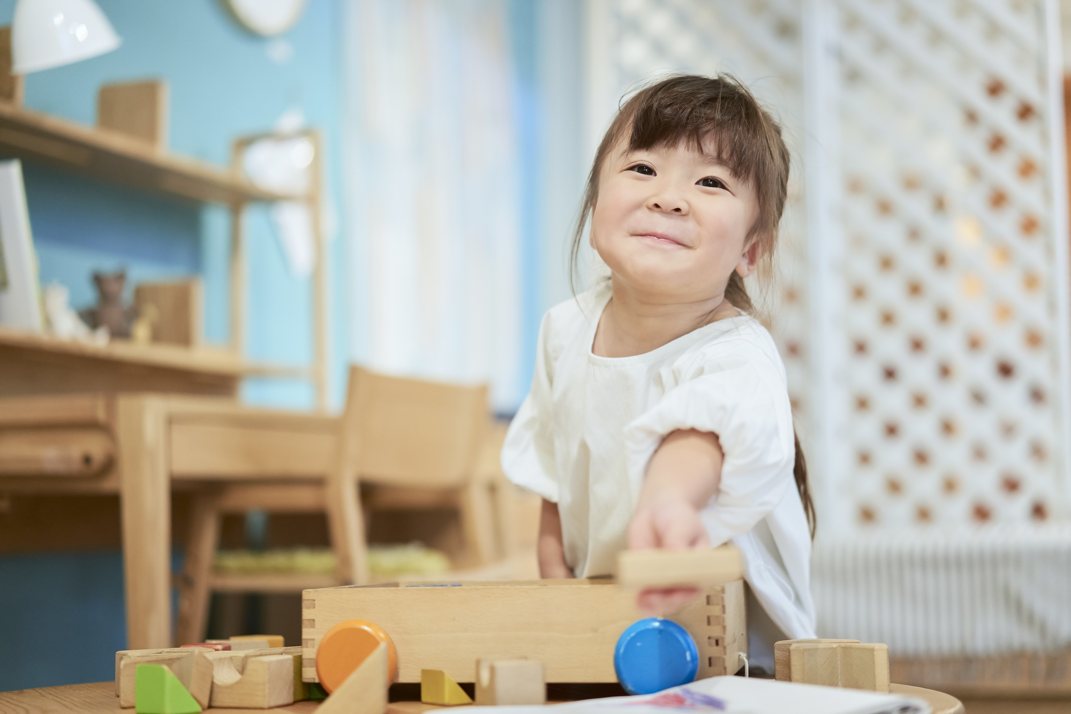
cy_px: 357
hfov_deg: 36.2
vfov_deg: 24.6
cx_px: 536
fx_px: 1636
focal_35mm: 55
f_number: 1.8
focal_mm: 55
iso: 800
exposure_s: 1/200
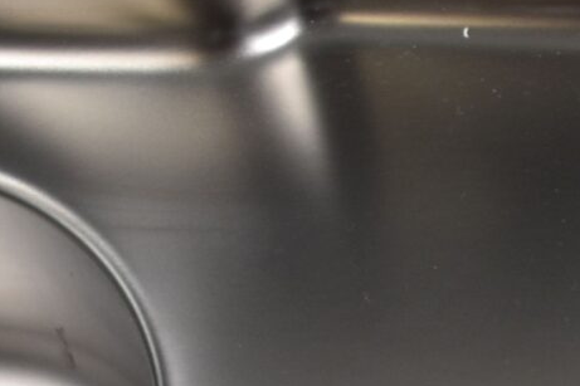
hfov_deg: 13.0
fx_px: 2416
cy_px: 759
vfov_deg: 8.7
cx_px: 863
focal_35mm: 150
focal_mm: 18
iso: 450
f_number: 3.5
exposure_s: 1/250
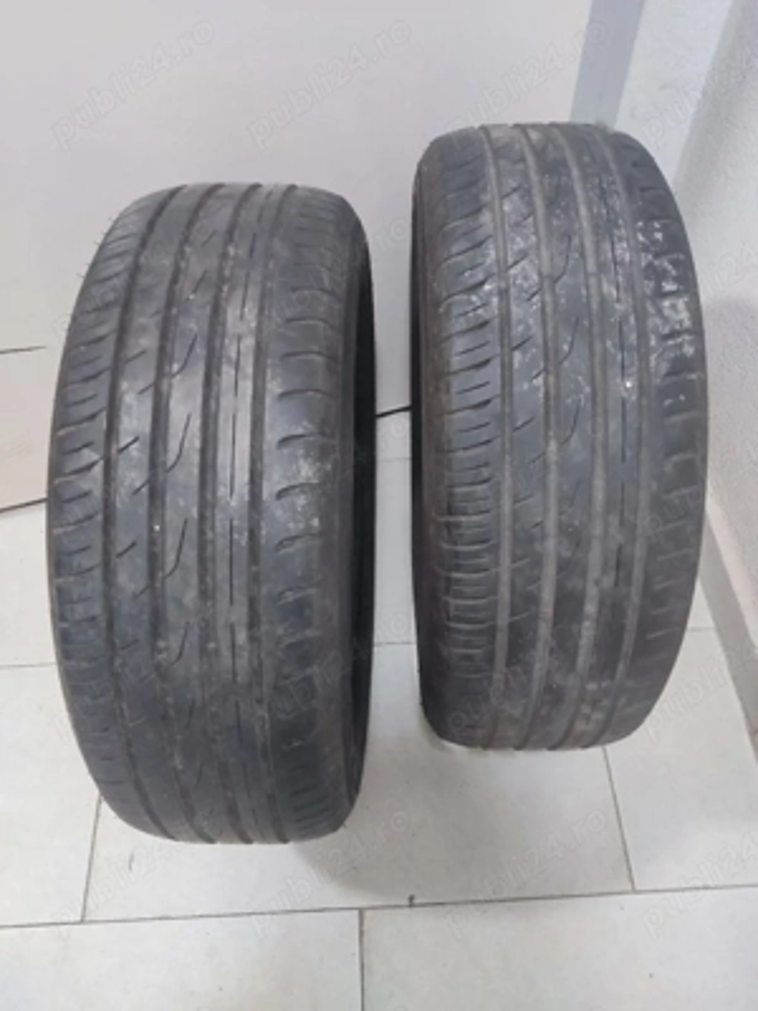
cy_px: 506
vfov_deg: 69.4
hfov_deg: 54.9
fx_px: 730
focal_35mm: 25
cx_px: 379
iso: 395
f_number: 1.79
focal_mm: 4.71
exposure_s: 1/33
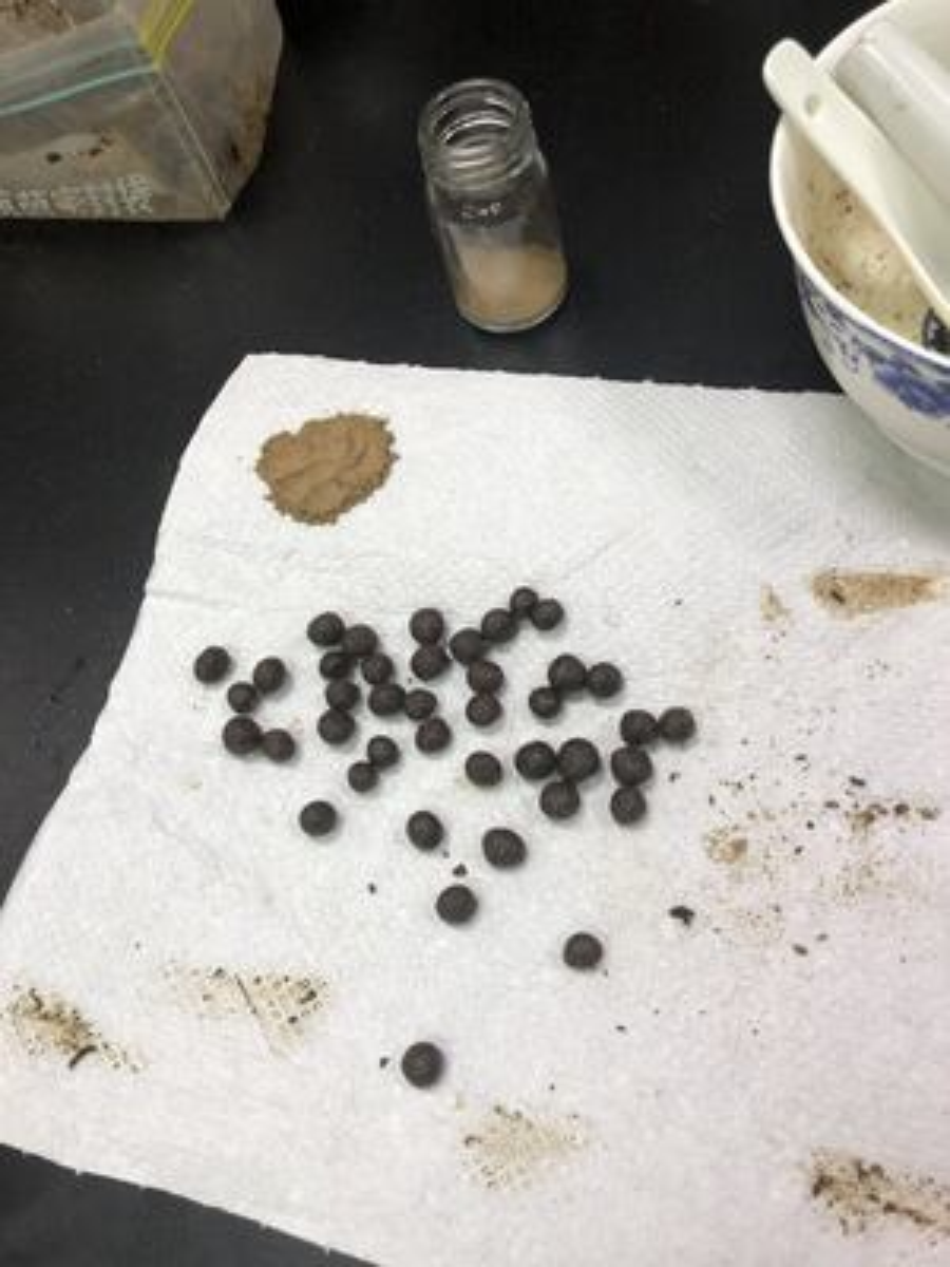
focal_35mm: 28
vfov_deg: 63.4
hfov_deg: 49.7
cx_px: 475
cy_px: 634
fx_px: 1025
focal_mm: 3.99
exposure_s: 1/30
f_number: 1.8
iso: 25
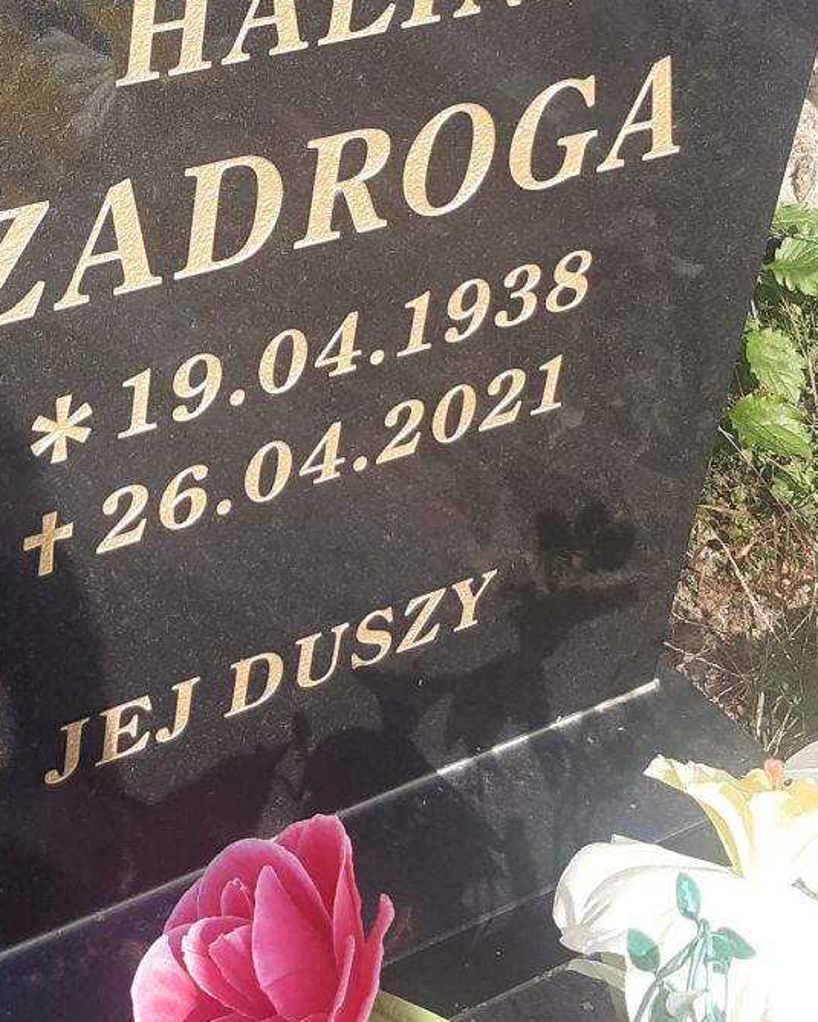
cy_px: 211
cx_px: 129
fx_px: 2117
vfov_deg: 26.6
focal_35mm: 70
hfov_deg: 21.5
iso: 40
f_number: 1.7
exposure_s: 1/829
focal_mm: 3.92
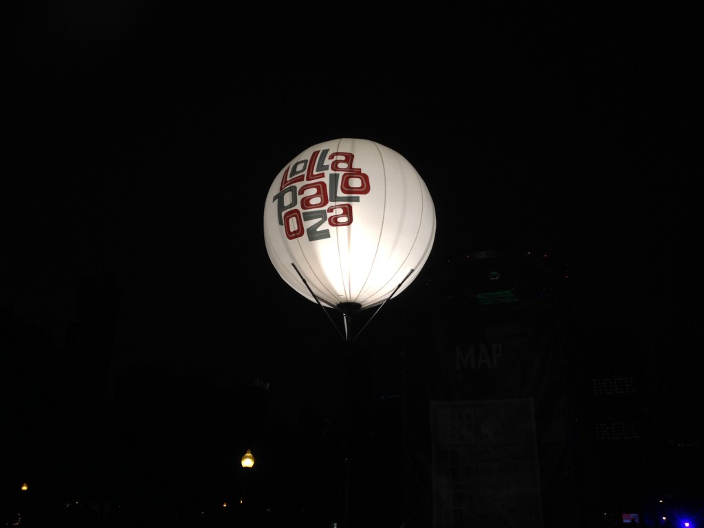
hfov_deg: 52.6
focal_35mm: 35
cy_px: 264
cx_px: 352
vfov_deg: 40.7
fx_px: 712
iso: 50
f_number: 2.4
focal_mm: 4.28
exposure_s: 1/263
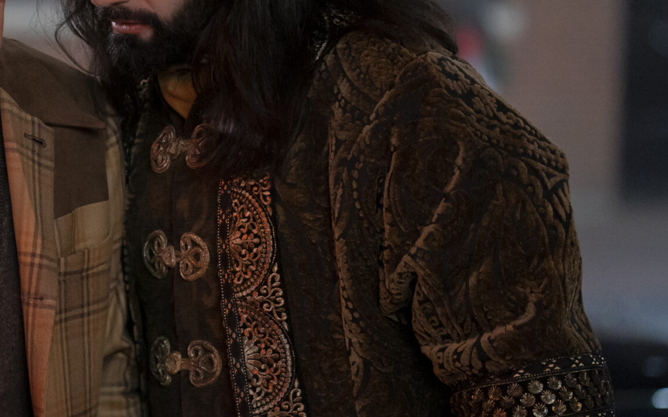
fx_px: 3568
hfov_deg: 10.6
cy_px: 191
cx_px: 88
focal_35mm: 196
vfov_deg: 6.7
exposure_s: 1/160
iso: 3200
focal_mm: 85
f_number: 1.8
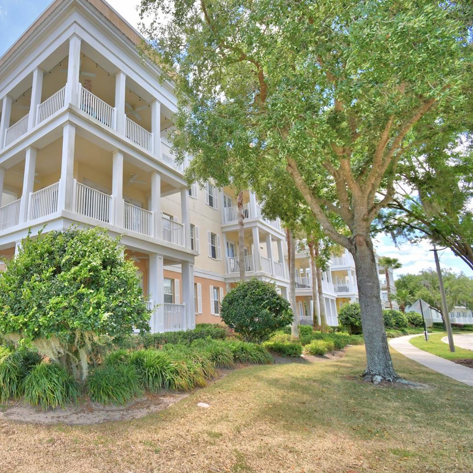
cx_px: 116
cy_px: 240
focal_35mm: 20
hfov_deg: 69.7
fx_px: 309
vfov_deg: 74.8
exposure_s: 1/250
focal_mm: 10
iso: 100
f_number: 7.1
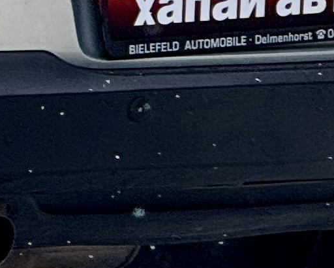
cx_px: -633
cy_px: -220
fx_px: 9118
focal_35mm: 922
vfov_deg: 1.7
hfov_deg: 2.1
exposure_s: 1/490
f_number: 2.8
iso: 50
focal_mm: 15.66
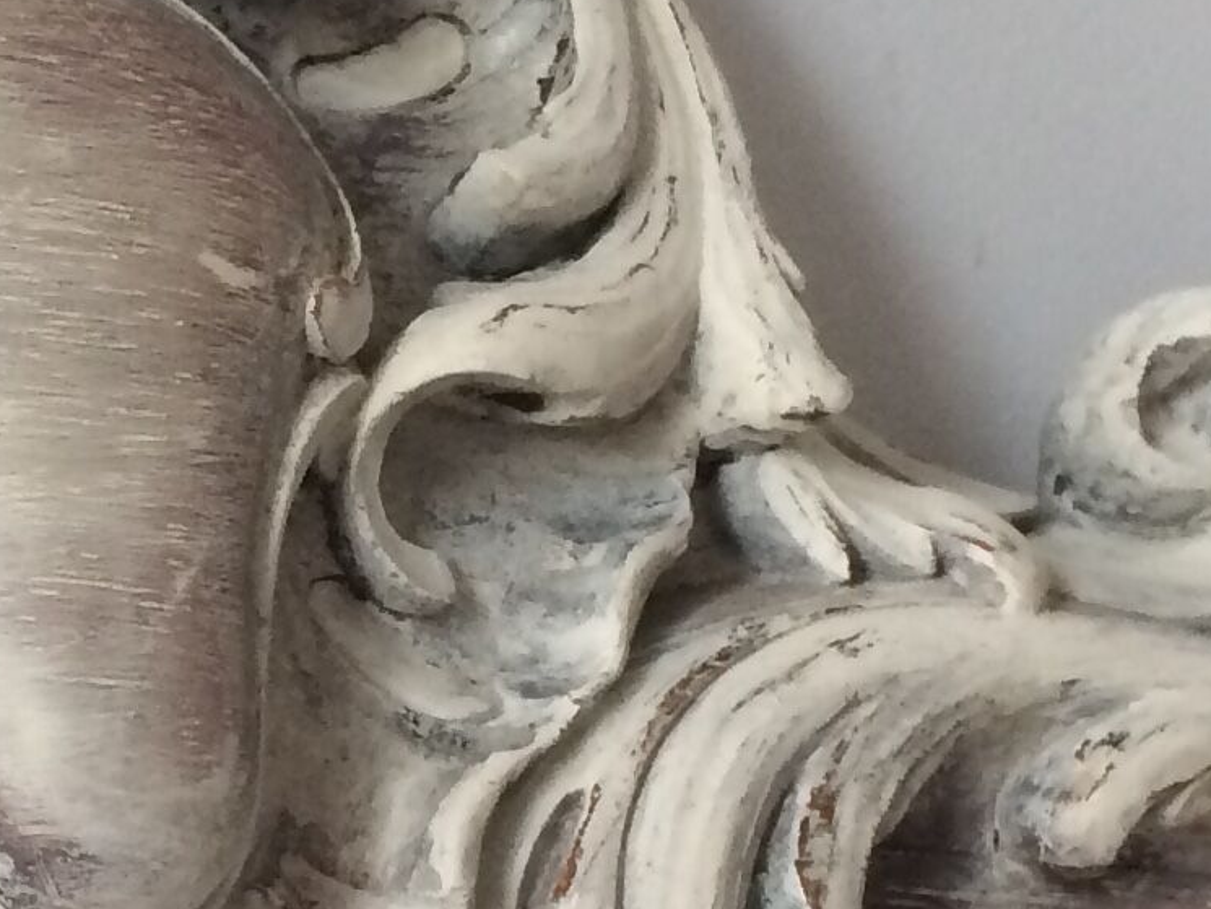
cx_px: -226
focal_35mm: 127
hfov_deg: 15.0
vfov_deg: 11.6
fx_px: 4444
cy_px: 667
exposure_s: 1/33
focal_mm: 4.15
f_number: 2.2
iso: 125
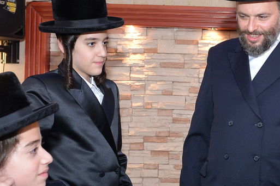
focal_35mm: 71
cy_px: 137
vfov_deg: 19.1
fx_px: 552
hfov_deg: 27.7
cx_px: 234
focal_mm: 26
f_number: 4.5
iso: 1250
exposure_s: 1/125
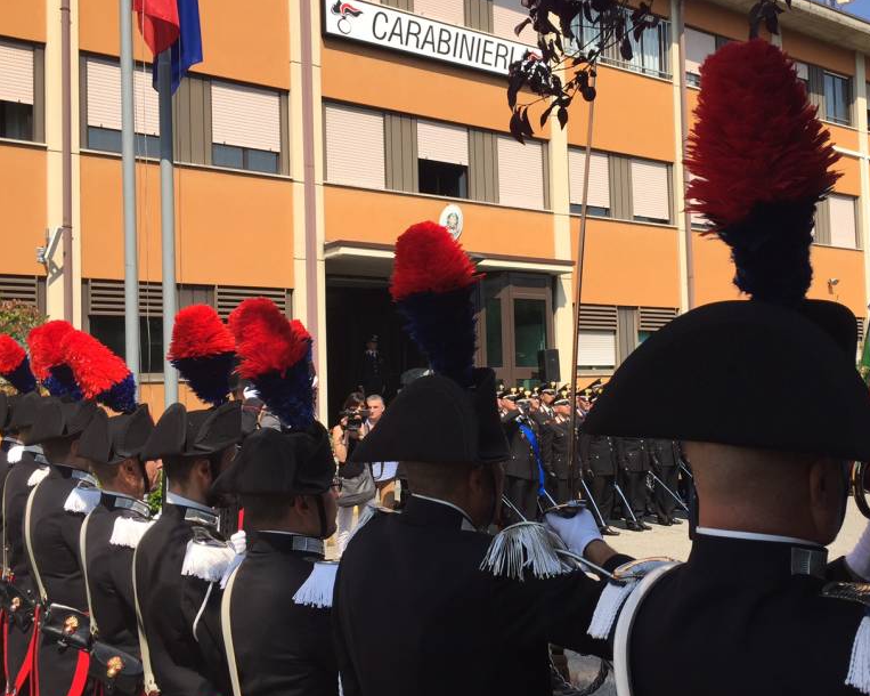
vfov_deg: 39.1
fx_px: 978
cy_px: 342
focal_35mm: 38
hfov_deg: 47.6
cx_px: 527
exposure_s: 1/1647
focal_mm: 4.15
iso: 32
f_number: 2.2
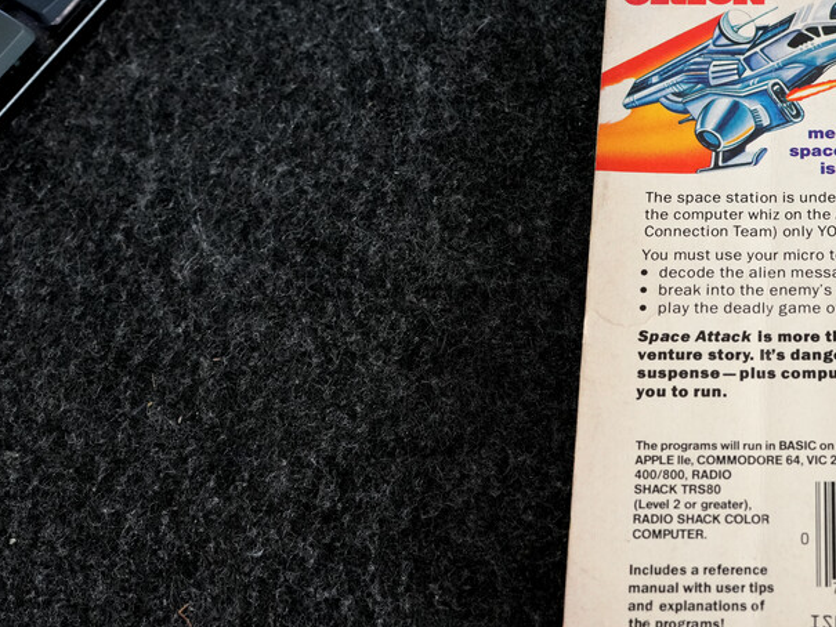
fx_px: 1473
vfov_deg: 23.9
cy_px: 201
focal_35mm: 61
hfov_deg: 30.1
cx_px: 778
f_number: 5.6
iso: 2000
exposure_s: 1/30
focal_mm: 30
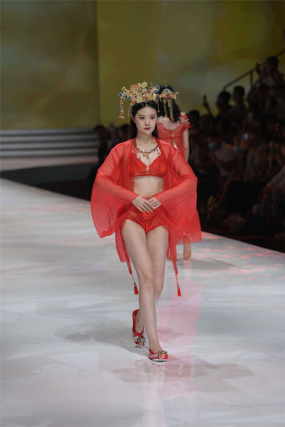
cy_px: 214
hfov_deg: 8.3
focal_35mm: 165
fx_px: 1959
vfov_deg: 12.5
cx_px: 142
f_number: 4
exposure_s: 1/640
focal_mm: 165
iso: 640
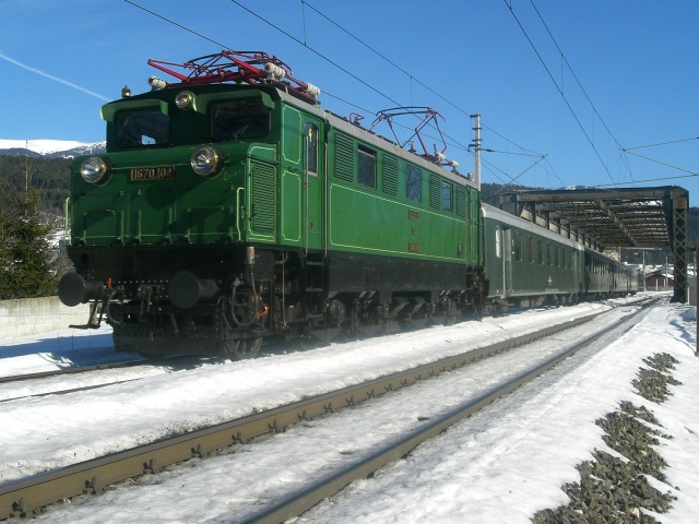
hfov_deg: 49.0
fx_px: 767
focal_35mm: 38
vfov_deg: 37.7
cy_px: 262
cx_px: 350
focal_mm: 6.3
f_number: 4.4
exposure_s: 1/800
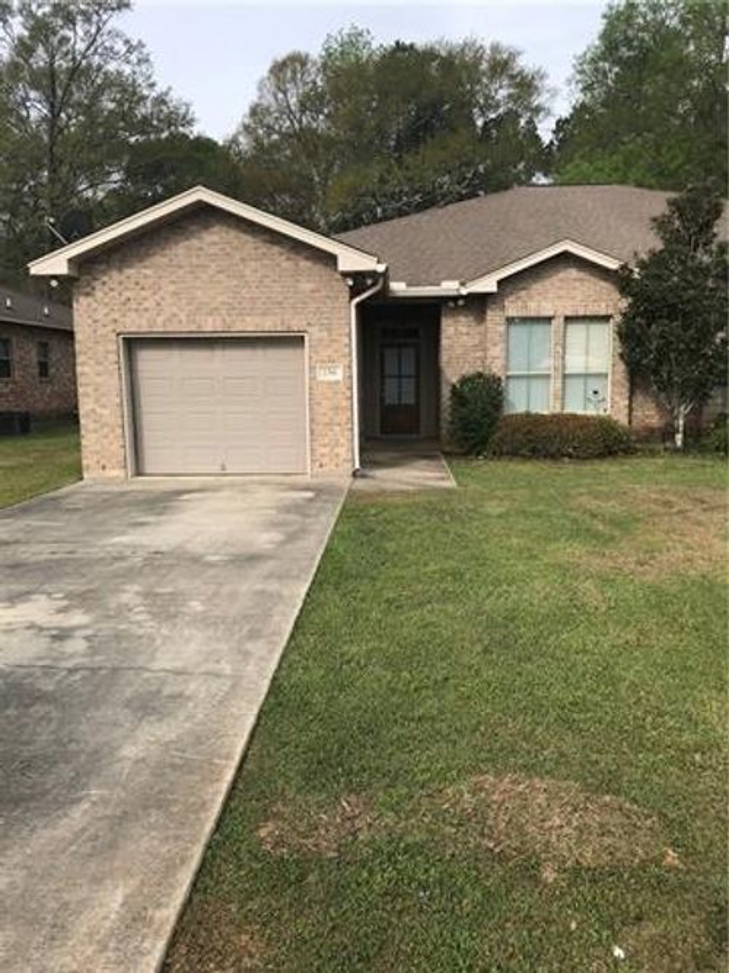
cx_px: 364
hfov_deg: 49.7
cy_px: 486
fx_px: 786
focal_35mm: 28
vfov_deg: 63.5
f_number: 1.8
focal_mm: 3.99
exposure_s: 1/1408
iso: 20
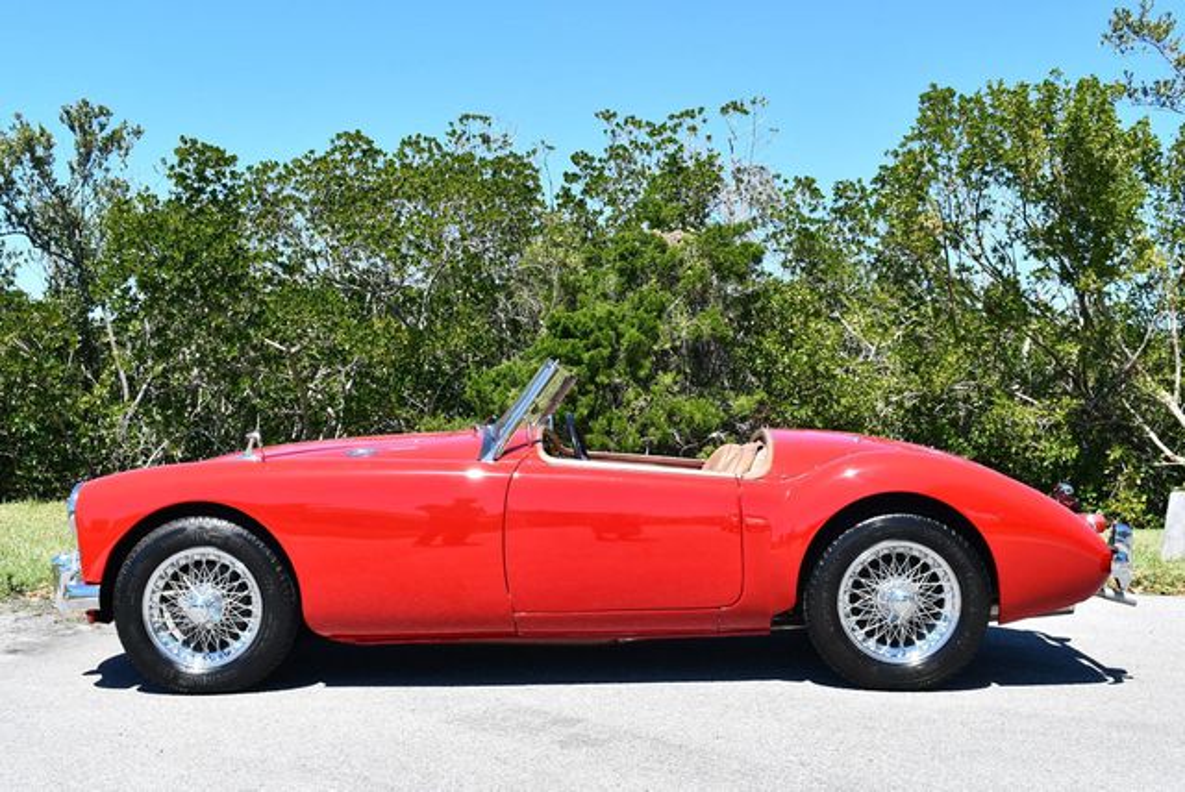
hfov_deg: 42.7
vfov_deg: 29.3
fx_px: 1516
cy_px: 396
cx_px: 592
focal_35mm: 46
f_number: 8
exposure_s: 1/250
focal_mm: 23
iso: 140
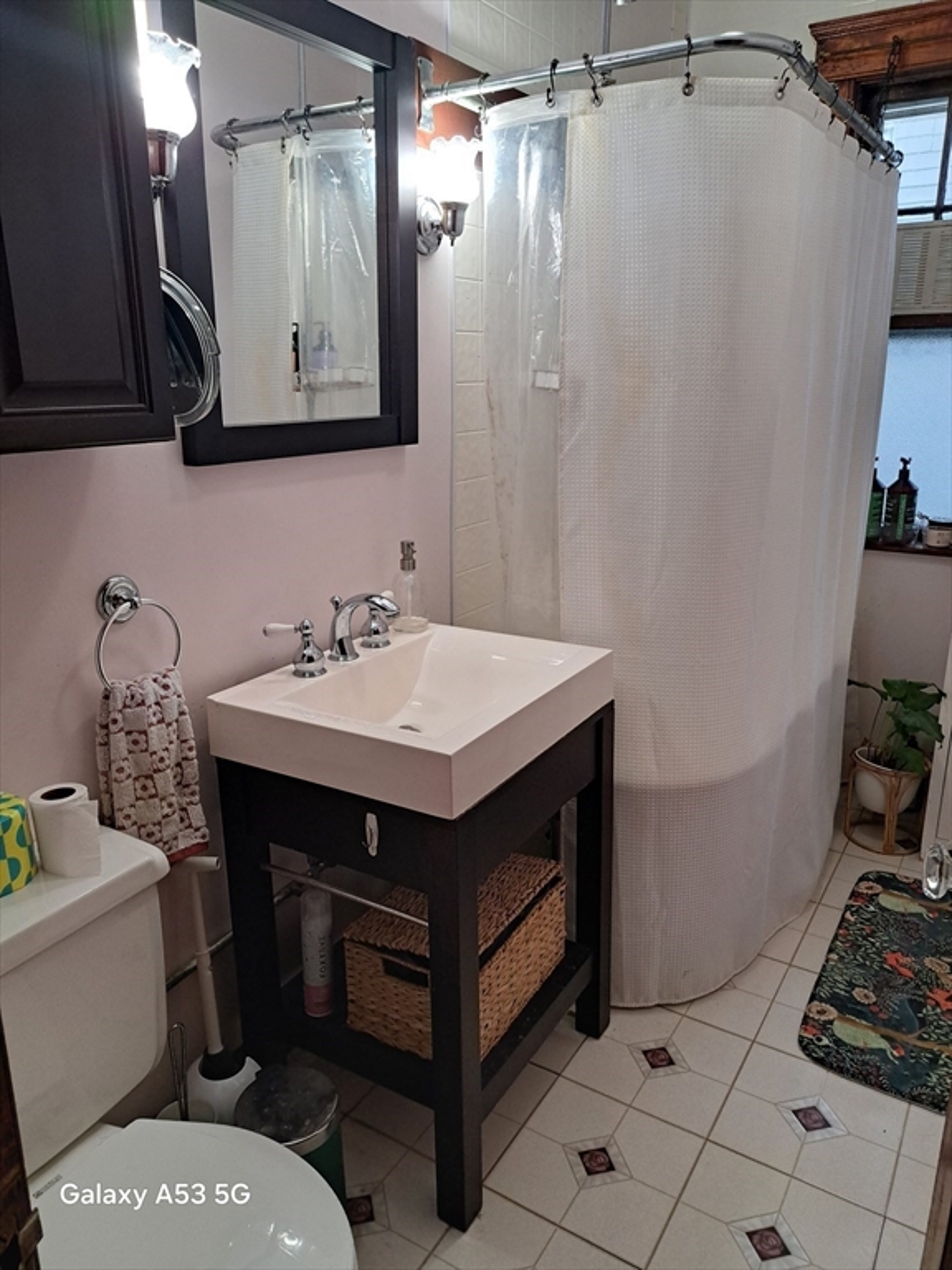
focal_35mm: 24
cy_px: 635
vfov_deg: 71.6
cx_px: 476
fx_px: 880
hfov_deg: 56.8
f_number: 1.8
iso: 200
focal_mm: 5.23
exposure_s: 1/60
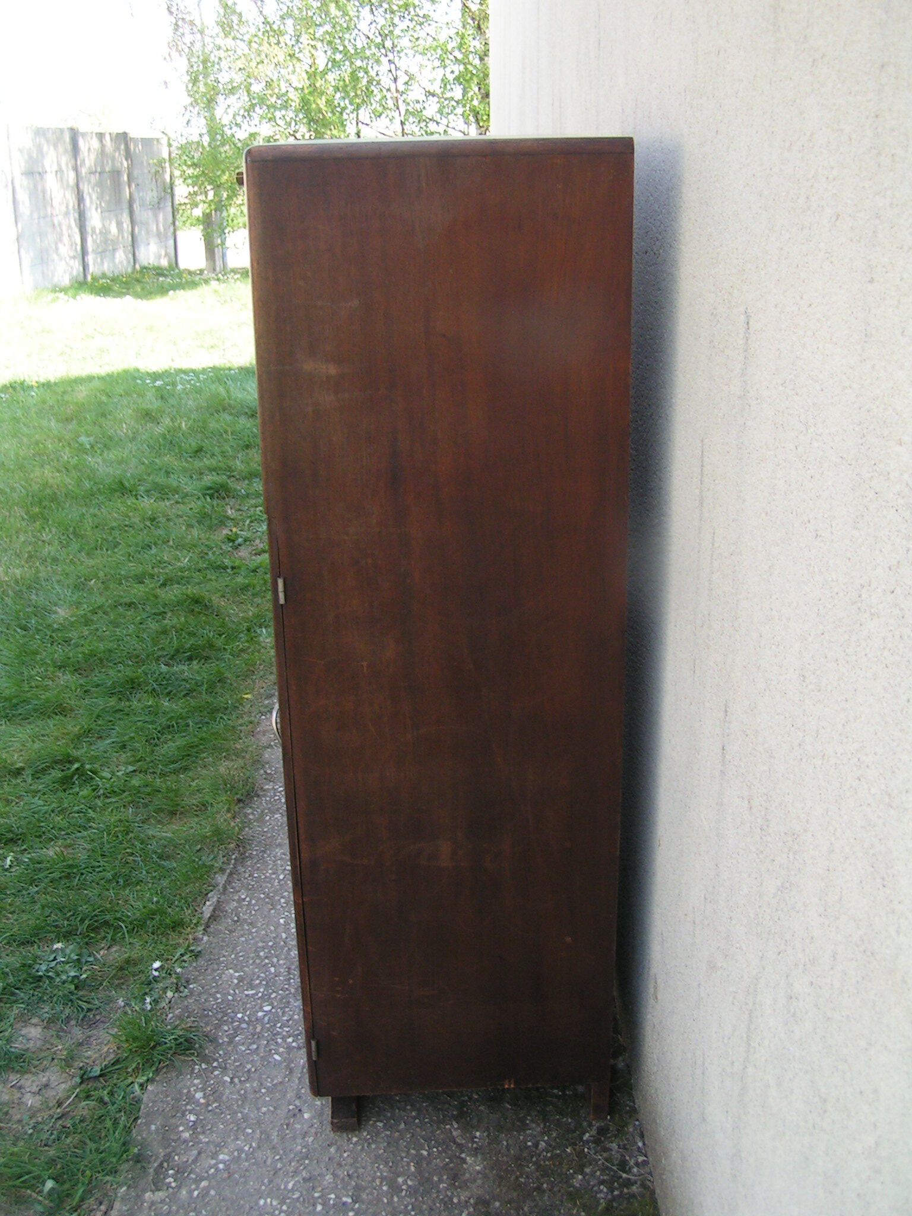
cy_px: 608
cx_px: 456
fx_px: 1335
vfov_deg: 49.0
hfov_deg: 37.7
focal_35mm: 38
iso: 50
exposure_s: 1/60
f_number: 4
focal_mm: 5.8
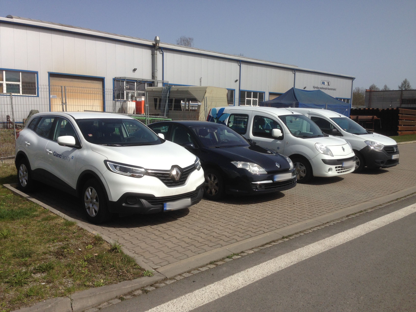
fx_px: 397
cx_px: 208
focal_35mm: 33
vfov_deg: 42.9
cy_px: 156
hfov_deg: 55.4
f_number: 2.4
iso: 50
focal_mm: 4.12
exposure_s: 1/2584
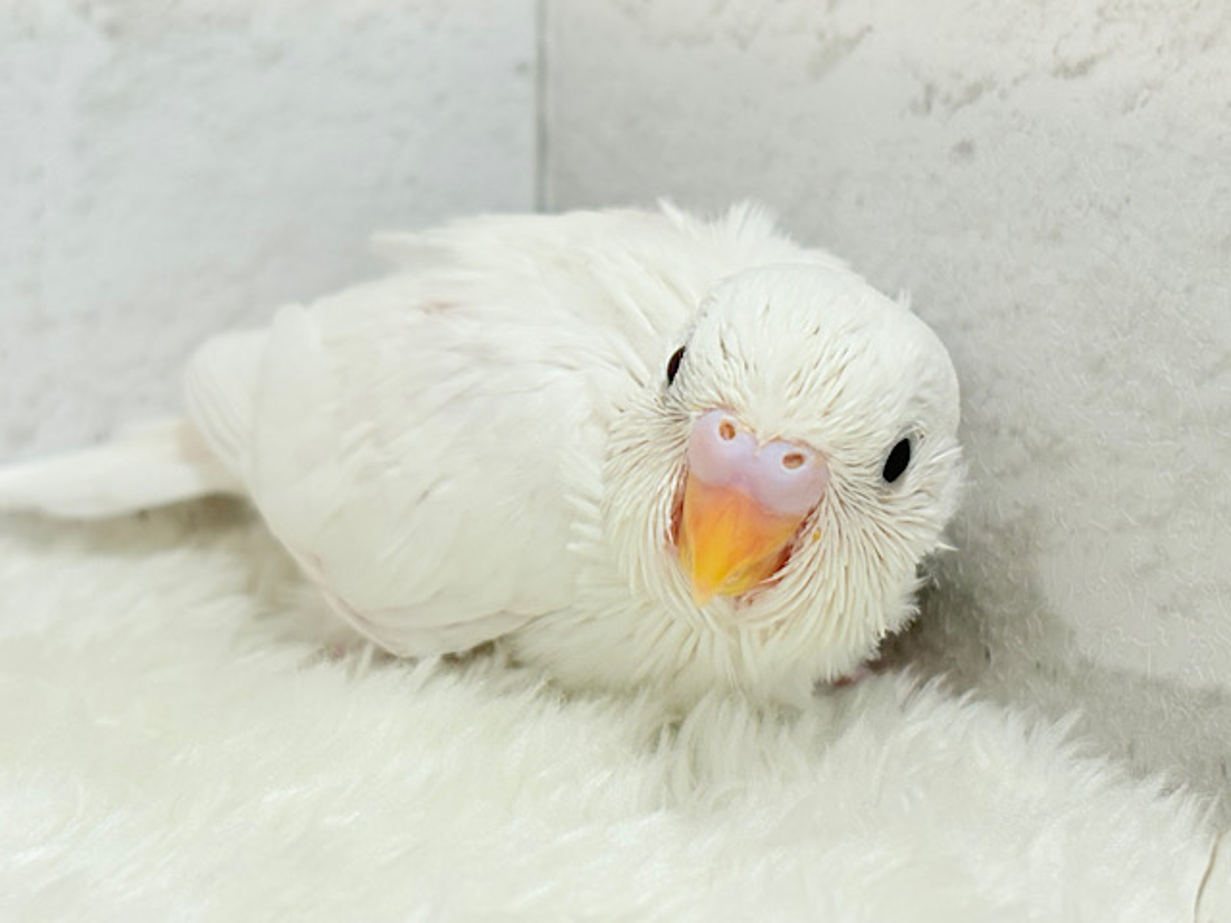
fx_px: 1849
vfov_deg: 28.0
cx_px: 616
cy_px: 462
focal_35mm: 52
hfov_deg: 36.8
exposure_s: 1/100
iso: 64
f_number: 1.6
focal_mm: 5.96
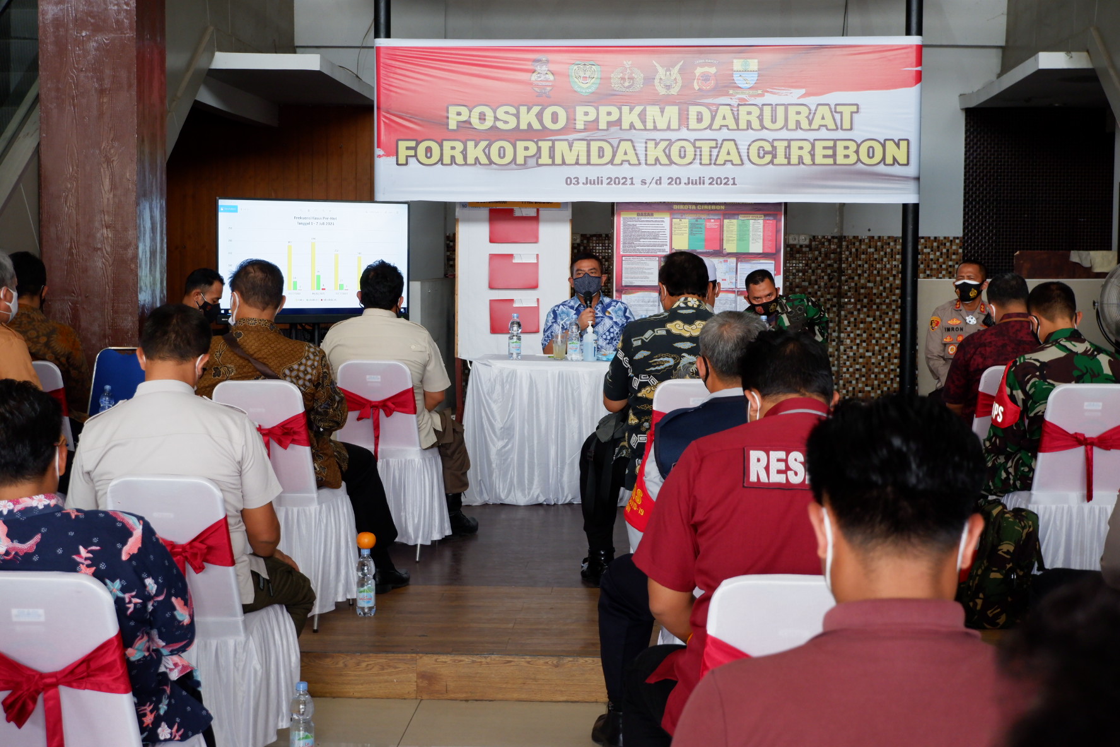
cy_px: 374
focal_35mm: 51
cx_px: 560
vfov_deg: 26.5
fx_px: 1587
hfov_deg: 38.9
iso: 1000
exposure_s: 1/50
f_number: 5
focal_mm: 34.3
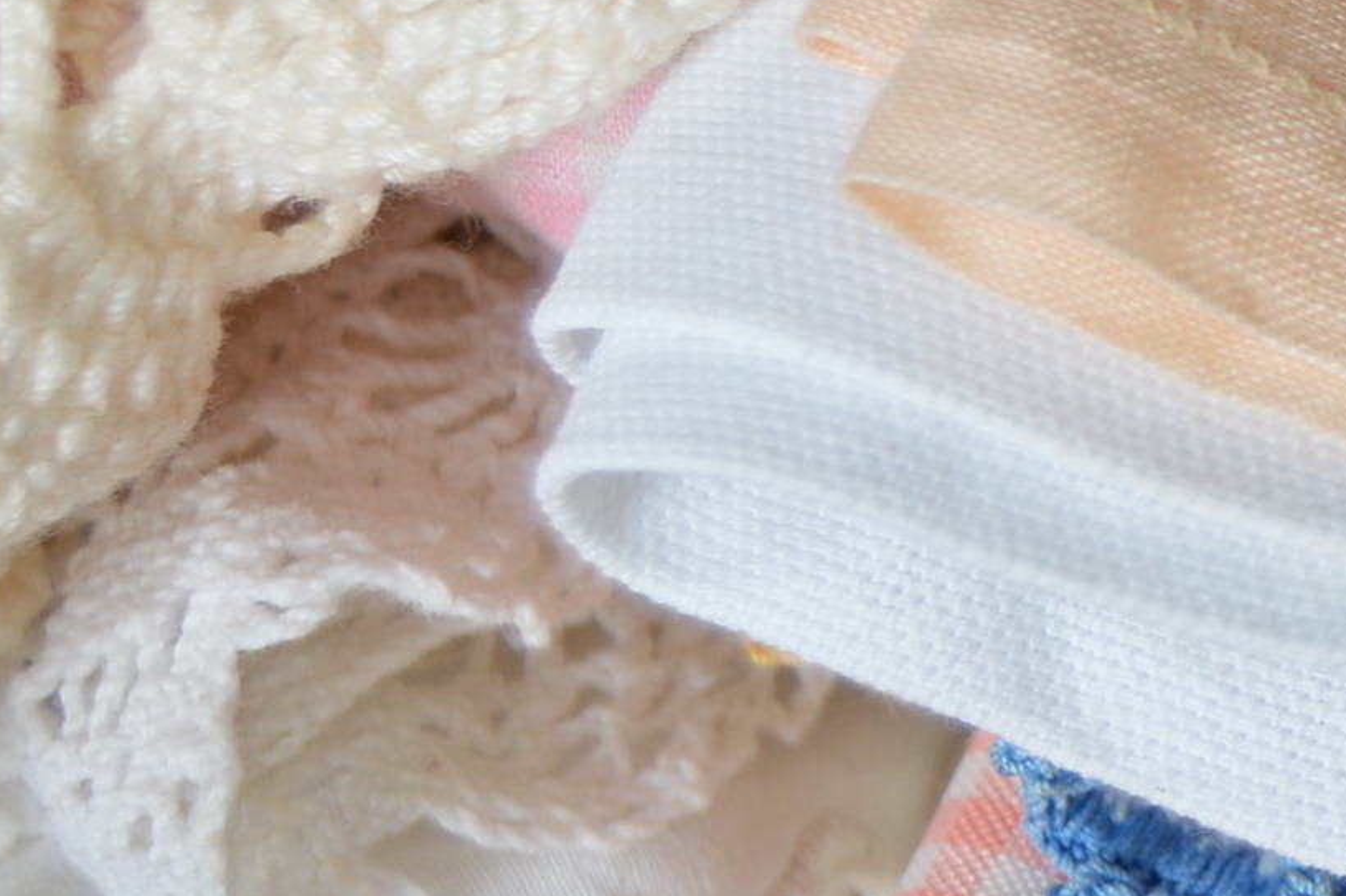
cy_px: 124
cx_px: 2360
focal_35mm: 210
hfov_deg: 9.4
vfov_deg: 6.5
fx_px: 7847
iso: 200
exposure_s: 1/200
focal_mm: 38
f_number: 4.8
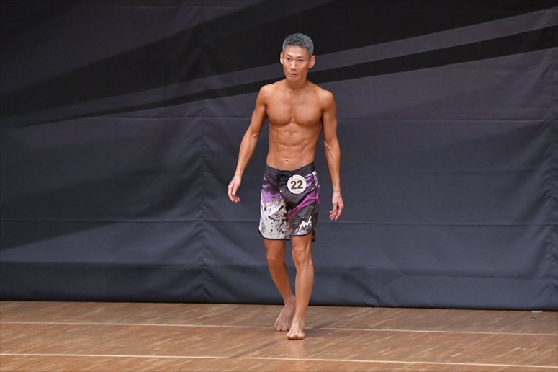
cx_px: 279
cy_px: 186
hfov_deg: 6.5
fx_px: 4880
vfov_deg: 4.4
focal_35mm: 315
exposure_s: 1/400
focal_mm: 210
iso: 6400
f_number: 5.6
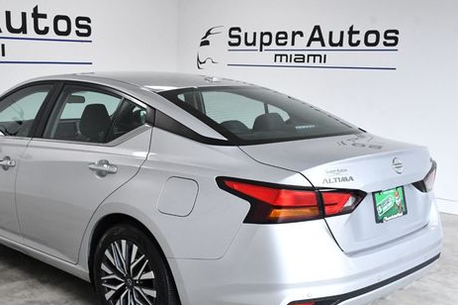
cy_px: 195
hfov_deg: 41.8
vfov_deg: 28.5
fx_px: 598
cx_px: 184
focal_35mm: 47
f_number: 10
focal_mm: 23
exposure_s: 1/400
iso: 2500
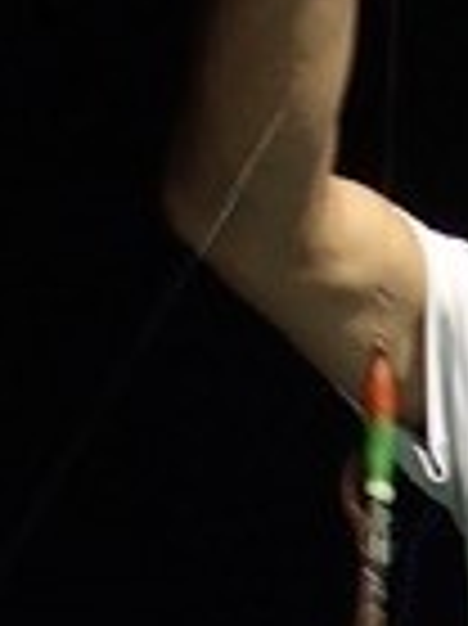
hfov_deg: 14.3
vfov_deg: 18.7
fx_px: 1751
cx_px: 688
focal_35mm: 97
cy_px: 829
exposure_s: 1/30
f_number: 3.9
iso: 400
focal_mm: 5
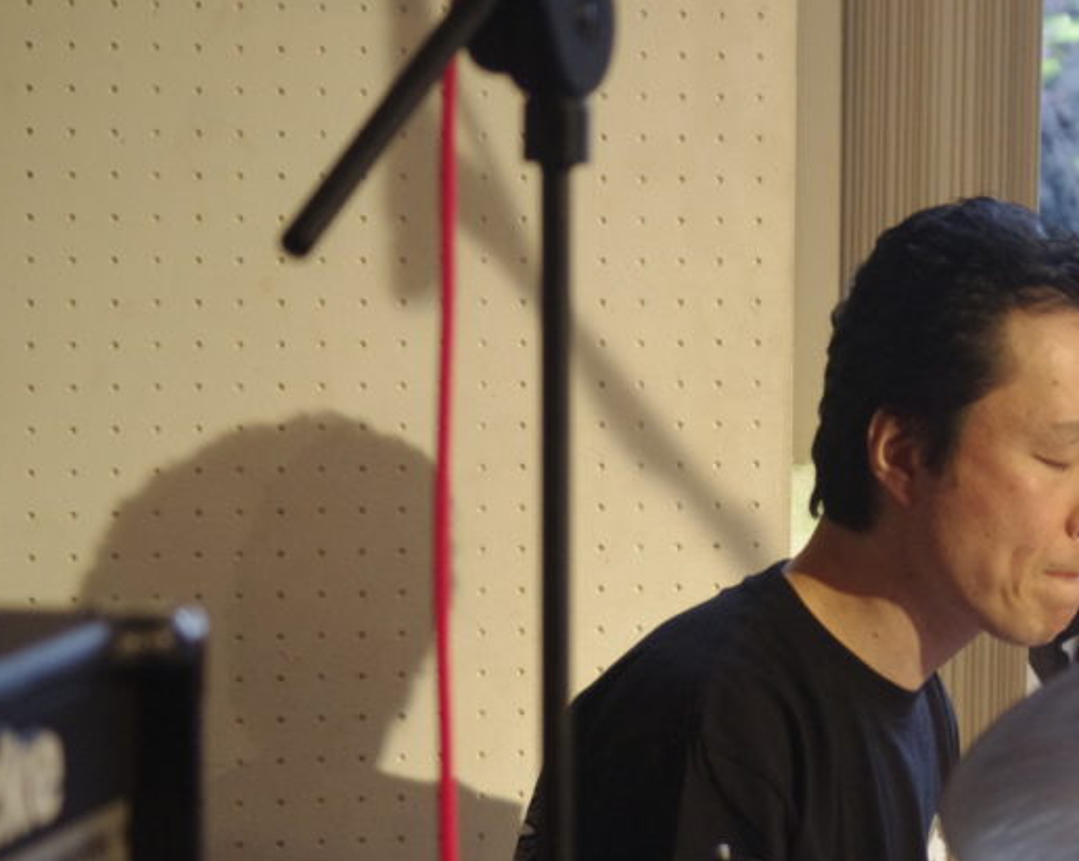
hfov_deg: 10.9
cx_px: 1046
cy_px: 656
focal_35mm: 175
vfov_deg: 8.8
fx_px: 5584
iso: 1600
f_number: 4
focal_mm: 62.5
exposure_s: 1/125
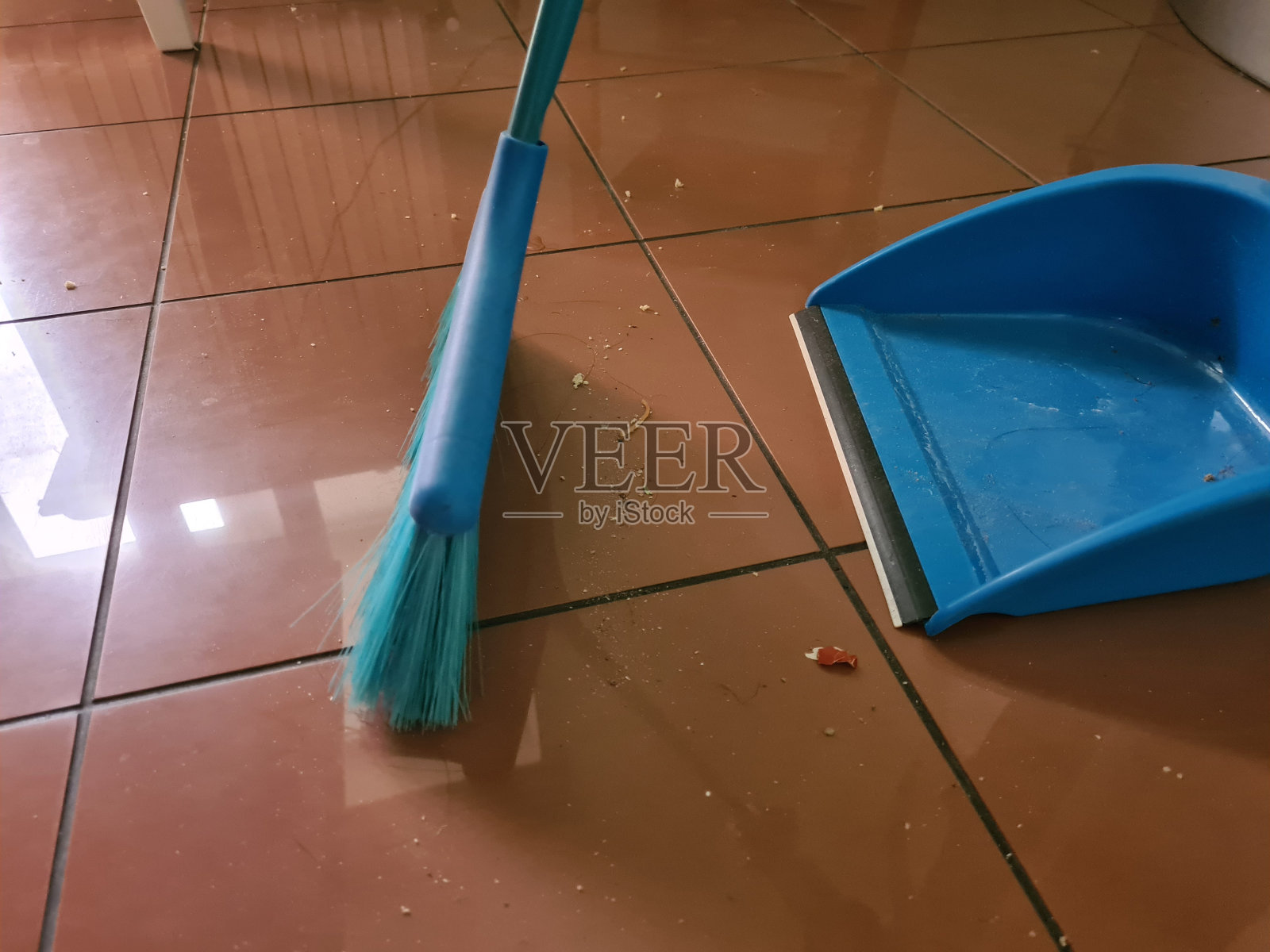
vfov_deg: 53.1
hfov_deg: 67.3
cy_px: 476
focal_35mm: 26
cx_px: 635
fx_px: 954
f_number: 1.8
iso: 800
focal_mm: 5.4
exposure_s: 1/25
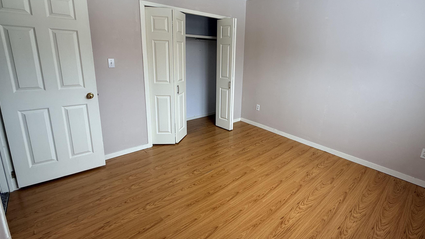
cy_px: 100
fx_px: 203
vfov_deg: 60.7
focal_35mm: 18
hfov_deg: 92.4
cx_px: 233
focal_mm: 2.22
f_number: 2.2
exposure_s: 1/99
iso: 80
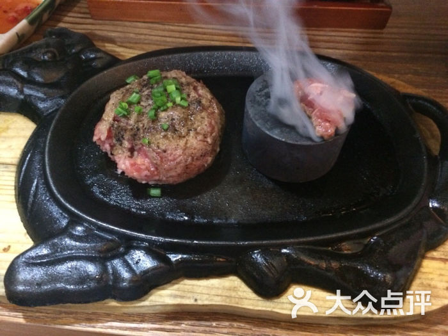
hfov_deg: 61.7
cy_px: 168
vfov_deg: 48.2
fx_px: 375
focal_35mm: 29
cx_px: 224
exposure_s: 1/15
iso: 400
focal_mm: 4.15
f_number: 2.2
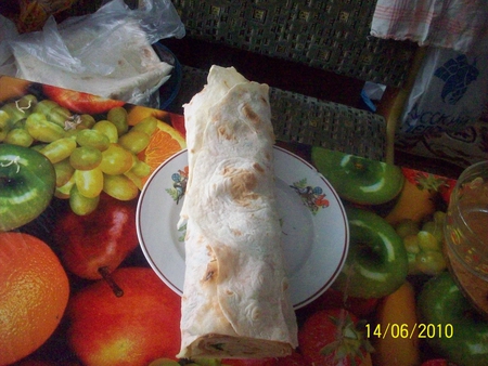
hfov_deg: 50.1
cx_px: 244
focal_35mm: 37
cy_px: 183
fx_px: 522
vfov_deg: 38.7
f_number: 2.8
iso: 542
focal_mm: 6.2
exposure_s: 1/128
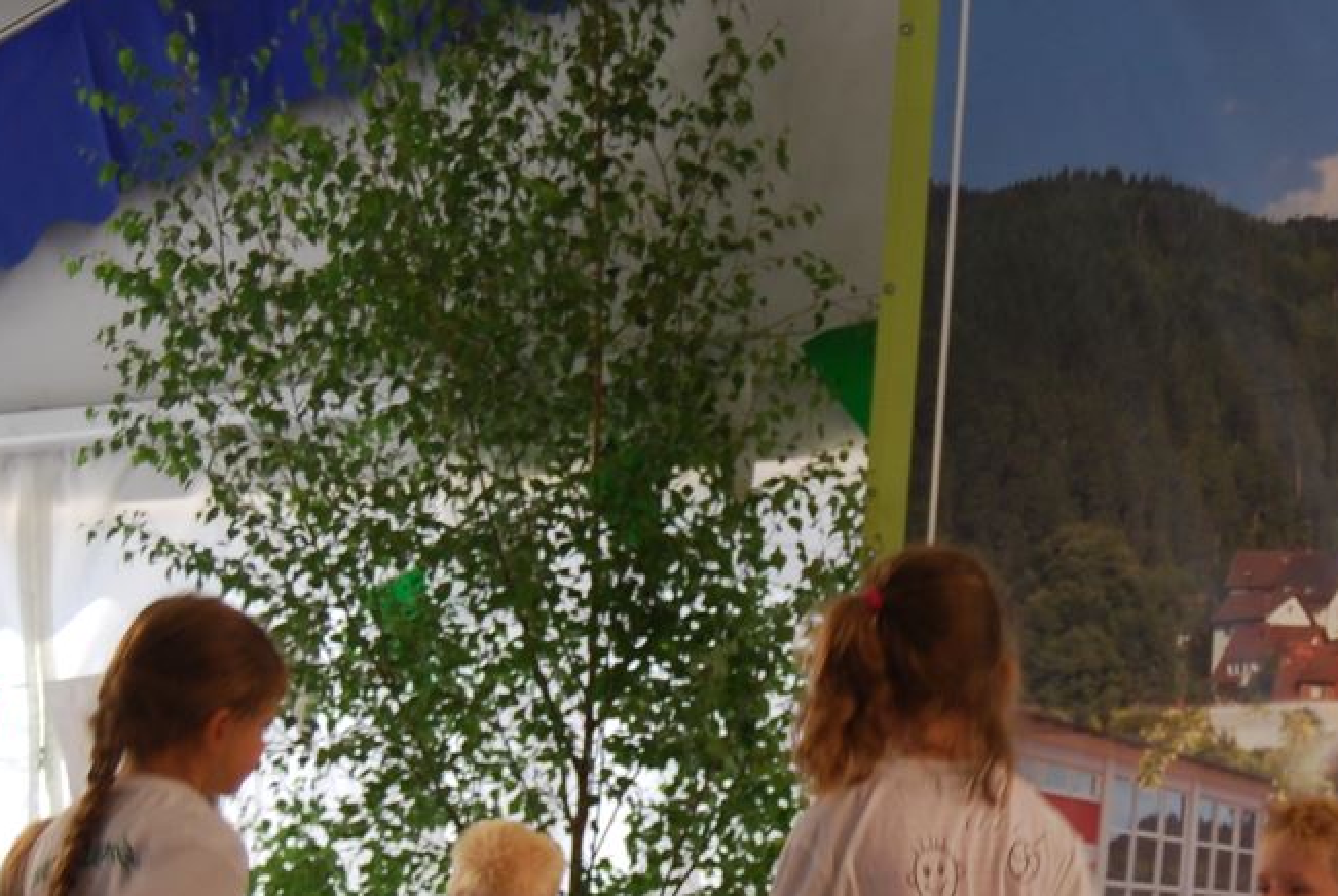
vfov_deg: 8.2
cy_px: 515
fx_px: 6252
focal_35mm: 168
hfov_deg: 12.2
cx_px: 810
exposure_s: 1/60
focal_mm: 38
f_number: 4.8
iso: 200
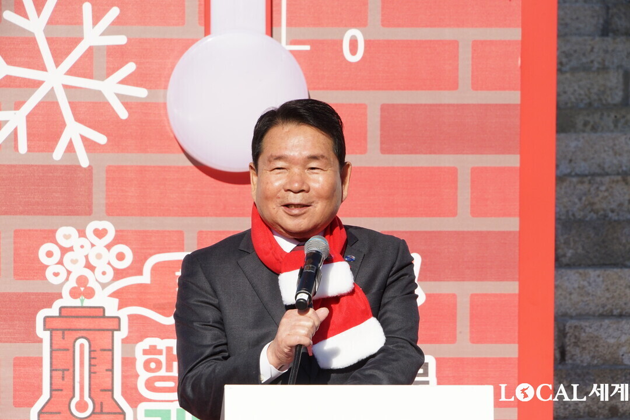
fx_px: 4200
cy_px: 210
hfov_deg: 8.6
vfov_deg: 5.7
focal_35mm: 240
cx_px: 315
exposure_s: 1/250
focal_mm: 240
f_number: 20
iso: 400
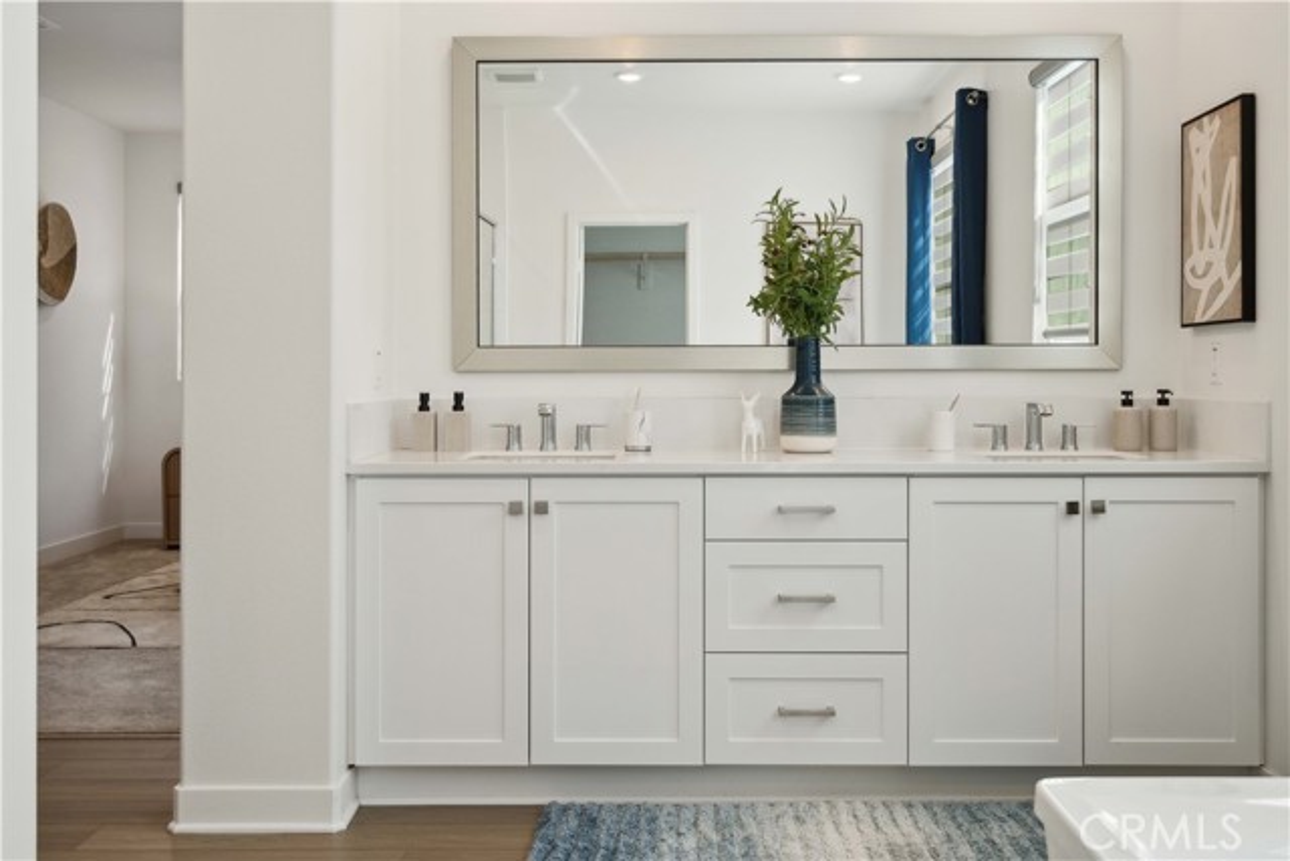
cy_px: 430
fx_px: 1254
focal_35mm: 35
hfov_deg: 54.4
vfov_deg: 37.9
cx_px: 645
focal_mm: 35
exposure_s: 1/100
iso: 800
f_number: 5.6
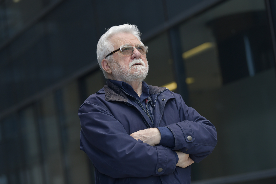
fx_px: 996
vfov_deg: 10.5
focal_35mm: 130
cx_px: 138
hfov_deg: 15.8
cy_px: 92
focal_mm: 130
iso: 400
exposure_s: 1/320
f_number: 4
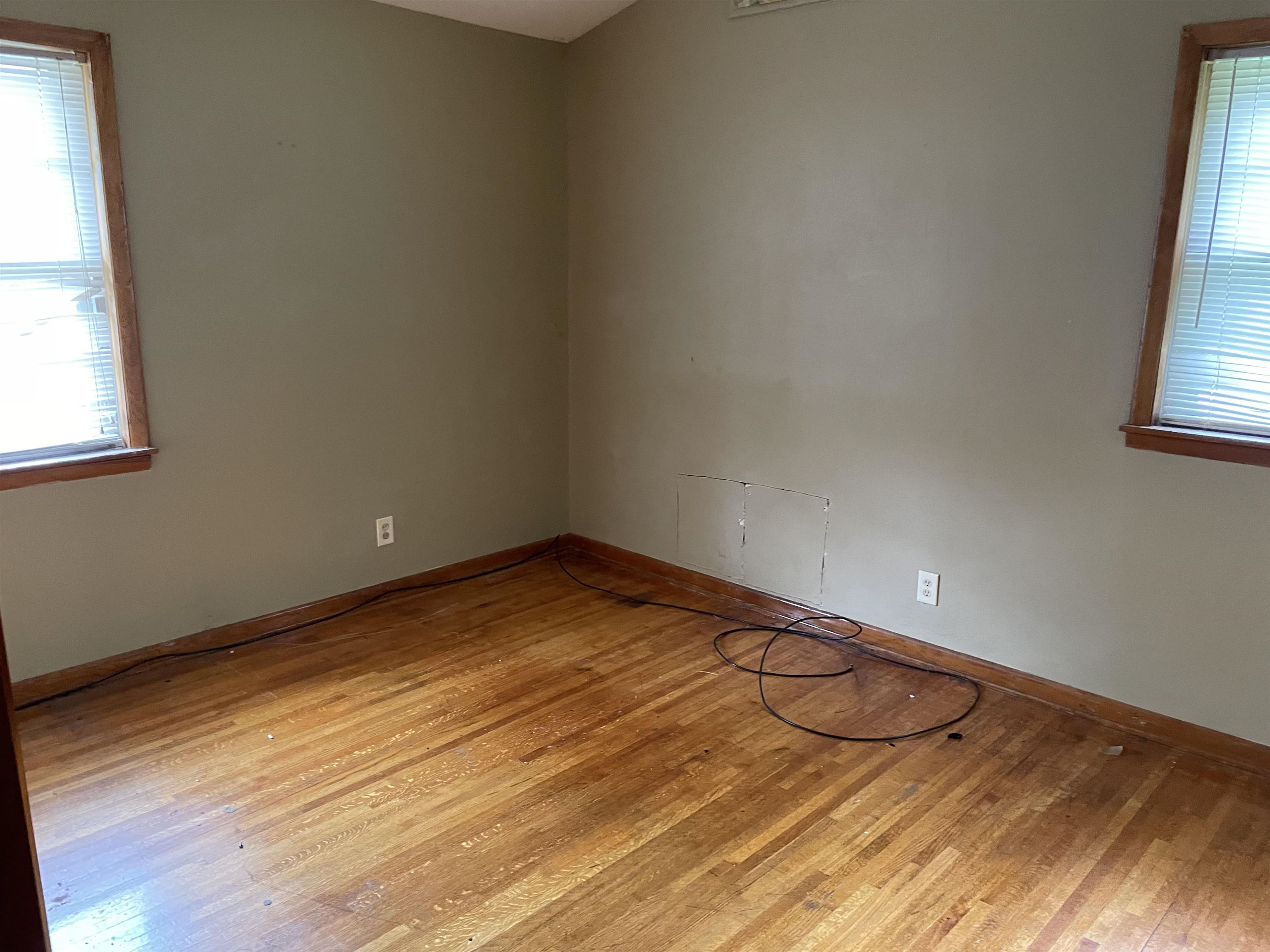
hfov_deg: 67.3
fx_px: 954
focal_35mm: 26
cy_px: 476
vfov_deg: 53.1
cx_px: 635
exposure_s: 1/60
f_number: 1.6
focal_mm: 4.2
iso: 500
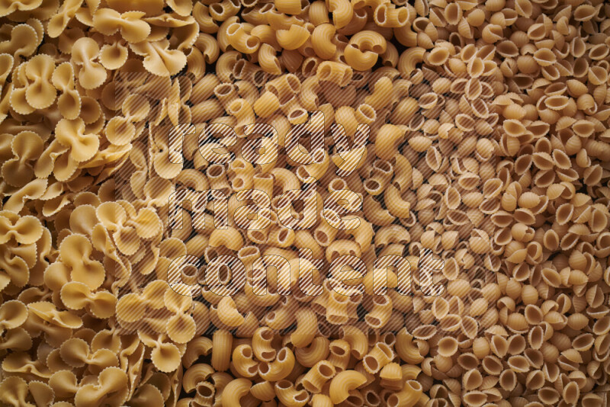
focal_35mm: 50
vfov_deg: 27.0
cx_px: 305
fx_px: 847
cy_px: 204
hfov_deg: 39.6
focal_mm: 50
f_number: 8
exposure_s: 1/100
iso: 160
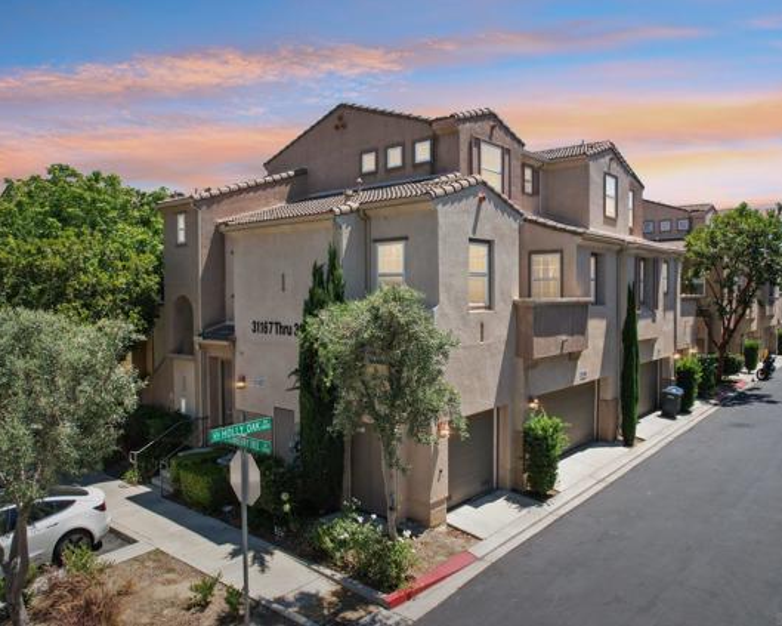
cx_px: 414
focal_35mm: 25
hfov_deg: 68.1
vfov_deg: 56.8
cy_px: 313
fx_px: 578
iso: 130
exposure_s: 1/1600
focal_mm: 8.38
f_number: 2.8
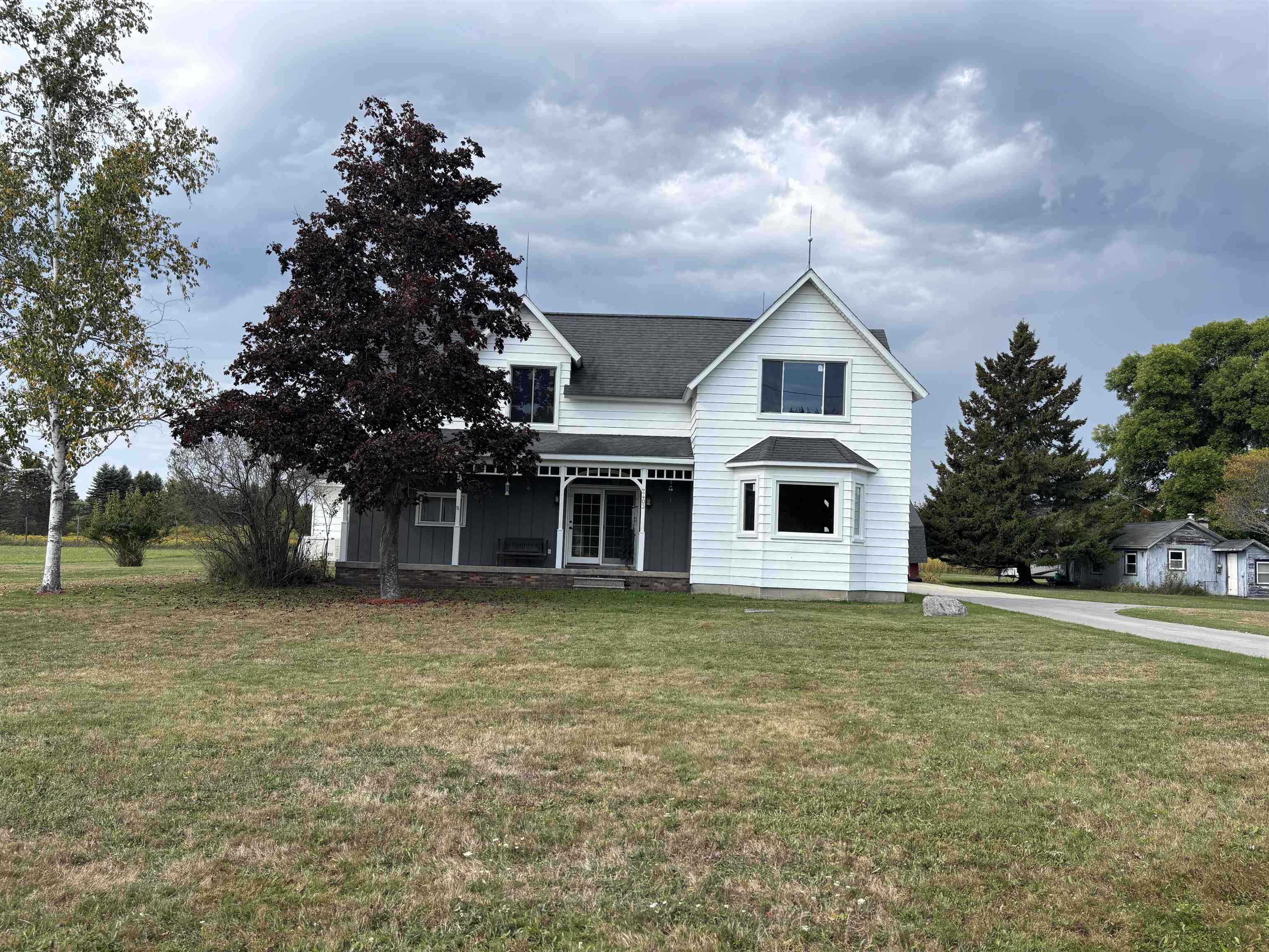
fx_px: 953
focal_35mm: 26
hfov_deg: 67.3
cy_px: 476
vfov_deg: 53.1
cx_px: 634
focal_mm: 5.96
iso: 50
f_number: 1.6
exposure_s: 1/2513
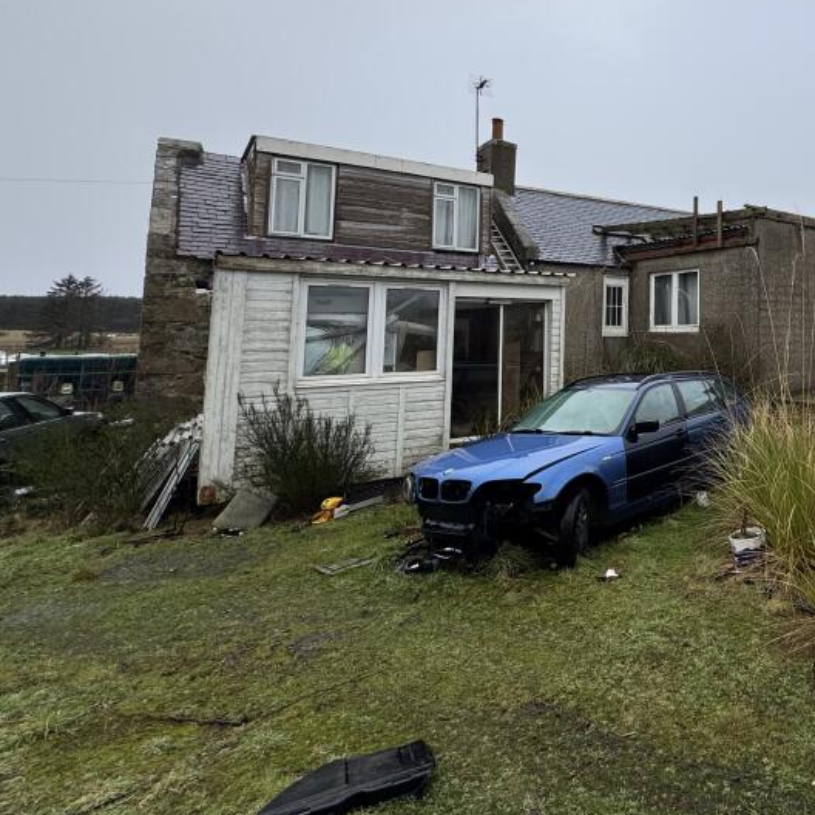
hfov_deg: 55.7
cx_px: 742
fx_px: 639
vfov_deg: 63.5
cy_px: 275
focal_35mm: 24
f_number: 2.2
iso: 40
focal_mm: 2.22
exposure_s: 1/202
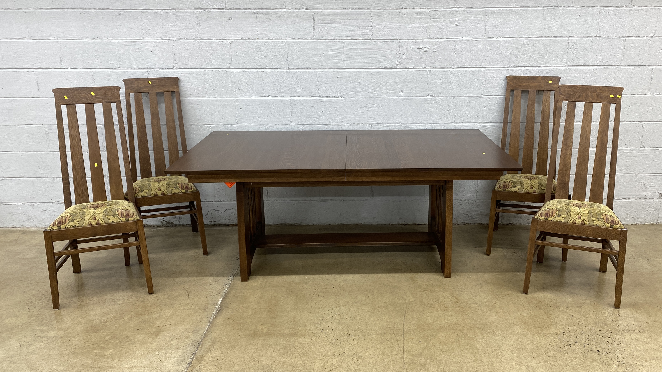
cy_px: 184
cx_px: 360
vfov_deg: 37.8
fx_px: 544
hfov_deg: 62.5
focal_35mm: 31
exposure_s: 1/60
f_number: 1.8
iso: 64
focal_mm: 4.25
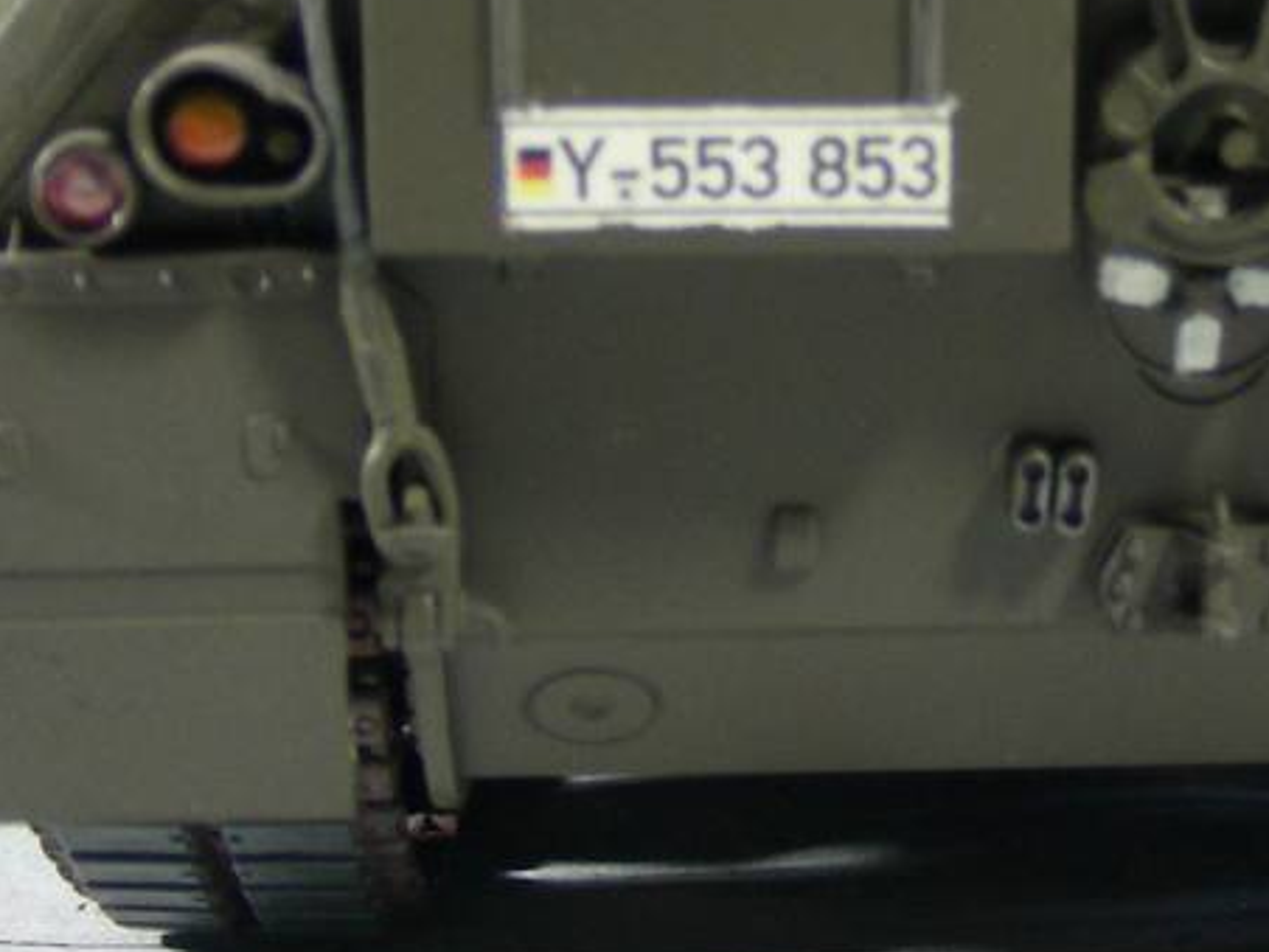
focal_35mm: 84
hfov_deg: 22.7
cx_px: 1168
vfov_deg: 17.3
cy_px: 110
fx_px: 3079
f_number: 3.5
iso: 50
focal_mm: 6.3
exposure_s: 1/7.2
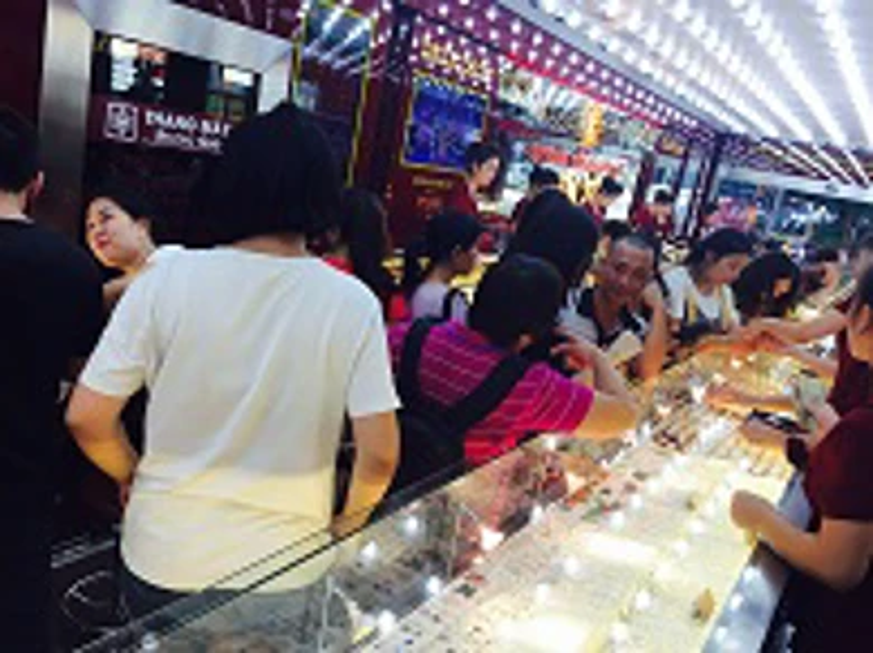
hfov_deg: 61.7
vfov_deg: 48.2
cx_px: 436
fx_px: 731
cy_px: 326
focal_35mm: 29
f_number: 2.2
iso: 50
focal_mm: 4.15
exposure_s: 1/120
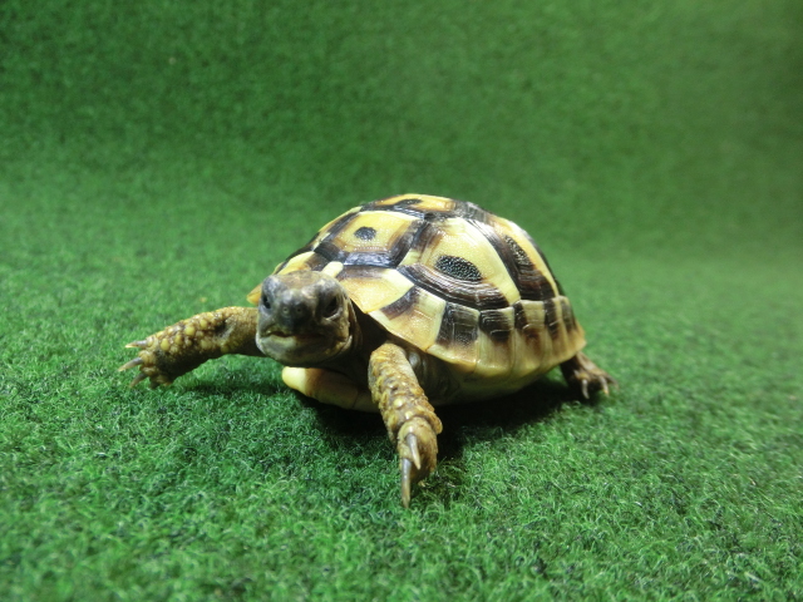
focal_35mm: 28
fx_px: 650
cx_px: 402
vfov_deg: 49.7
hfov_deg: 63.4
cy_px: 301
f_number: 3
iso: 400
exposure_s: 1/60
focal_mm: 5
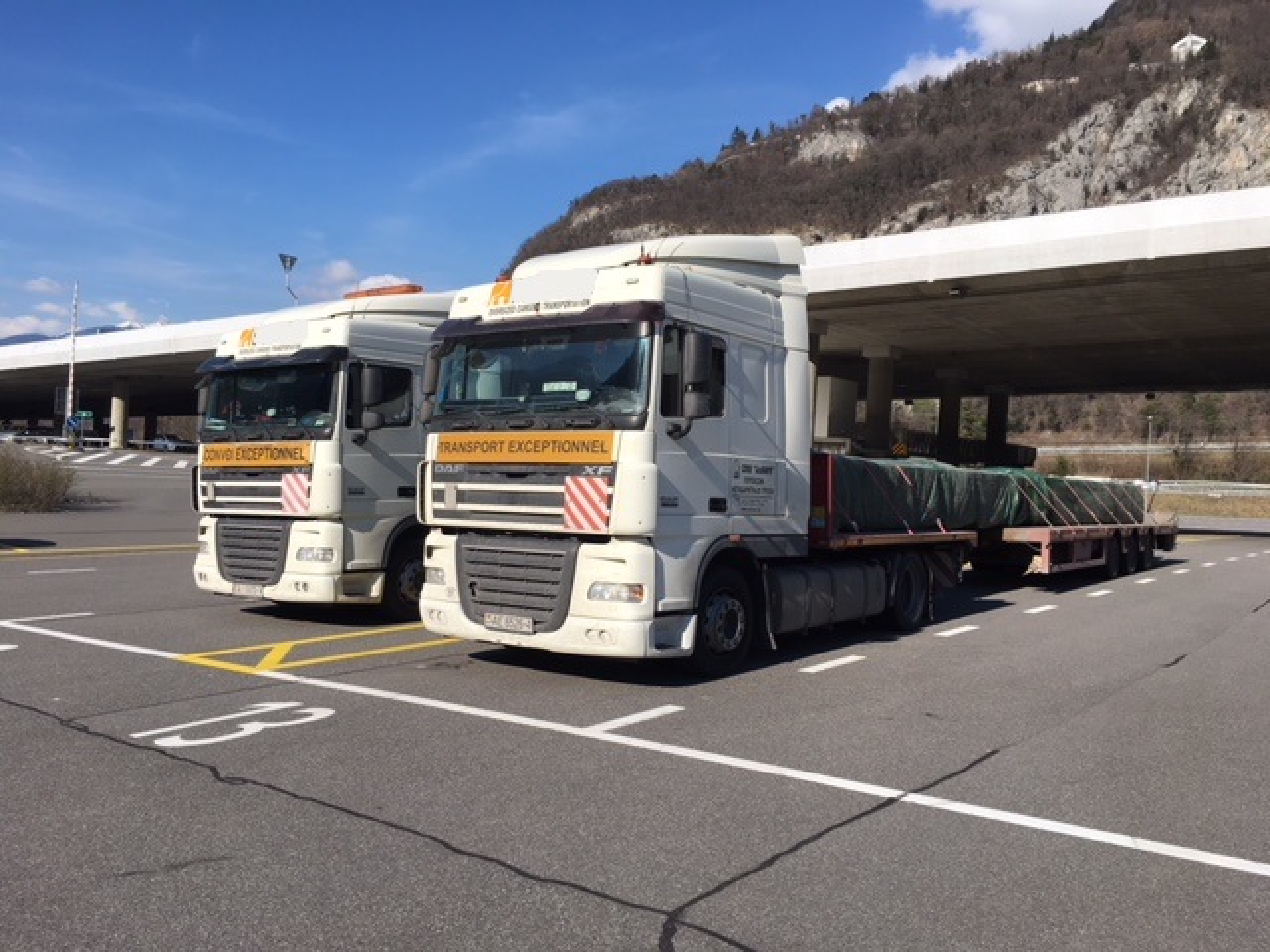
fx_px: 1064
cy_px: 476
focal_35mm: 29
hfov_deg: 61.7
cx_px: 635
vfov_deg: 48.2
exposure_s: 1/2331
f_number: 2.2
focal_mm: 4.15
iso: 25
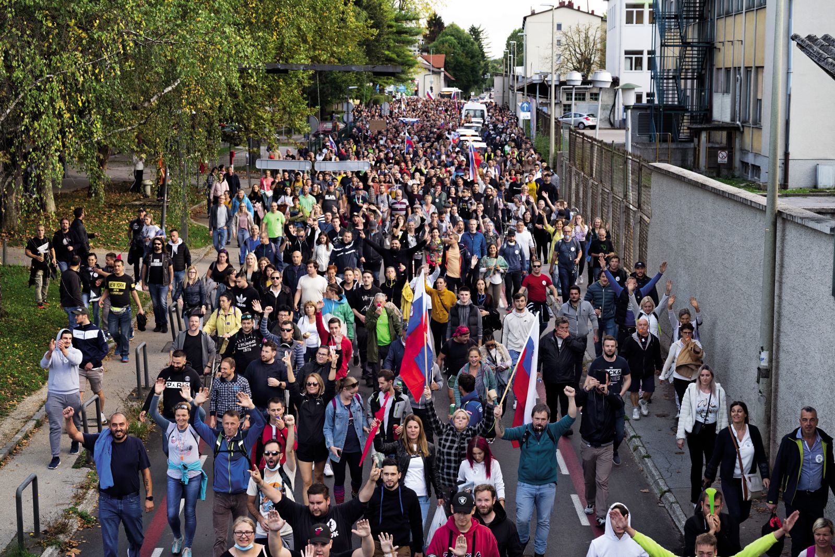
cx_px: 418
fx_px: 1276
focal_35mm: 55
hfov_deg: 36.2
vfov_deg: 24.6
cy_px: 278
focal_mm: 55
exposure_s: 1/200
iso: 1600
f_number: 5.6
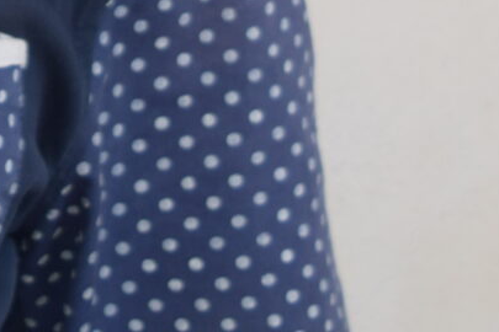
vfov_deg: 5.6
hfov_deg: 8.3
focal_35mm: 237
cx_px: -429
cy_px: -429
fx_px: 3287
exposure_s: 1/60
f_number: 4
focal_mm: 25
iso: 250
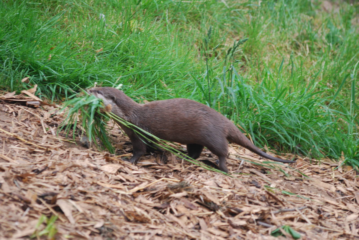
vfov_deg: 6.8
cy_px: 120
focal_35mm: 202
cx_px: 180
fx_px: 2022
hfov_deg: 10.1
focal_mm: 135
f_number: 4.5
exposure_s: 1/125
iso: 280
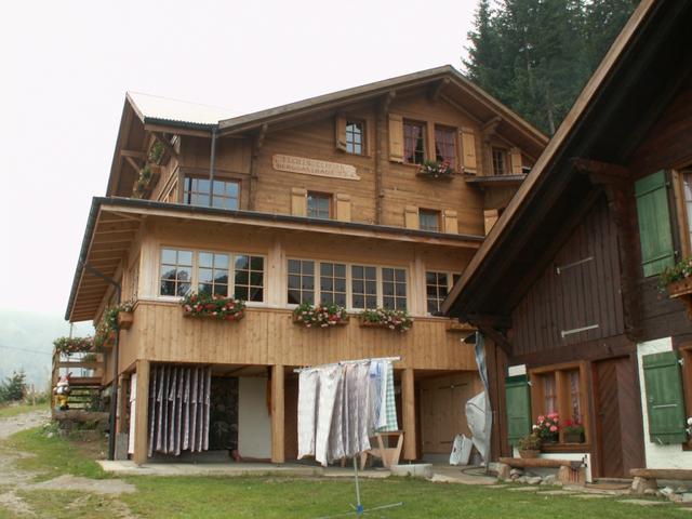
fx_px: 700
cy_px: 260
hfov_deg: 52.6
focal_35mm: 35
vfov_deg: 40.7
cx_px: 346
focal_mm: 5.86
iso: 50
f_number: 3.5
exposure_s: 1/50
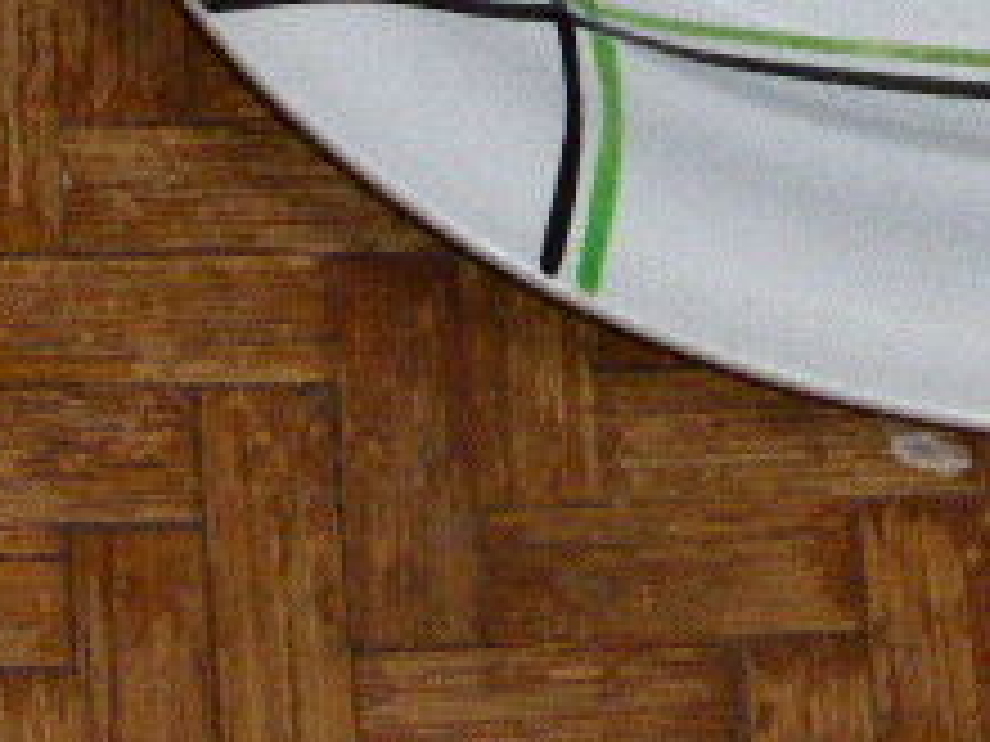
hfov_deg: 11.8
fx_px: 4748
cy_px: -144
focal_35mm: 166
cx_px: 922
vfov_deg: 8.8
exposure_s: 1/60
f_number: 4.6
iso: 800
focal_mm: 9.7
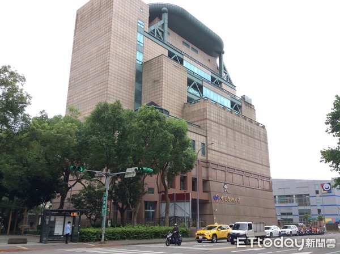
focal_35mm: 32
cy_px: 127
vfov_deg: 44.0
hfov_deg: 56.9
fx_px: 314
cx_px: 170
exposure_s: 1/525
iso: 32
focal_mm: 3.3
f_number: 2.4
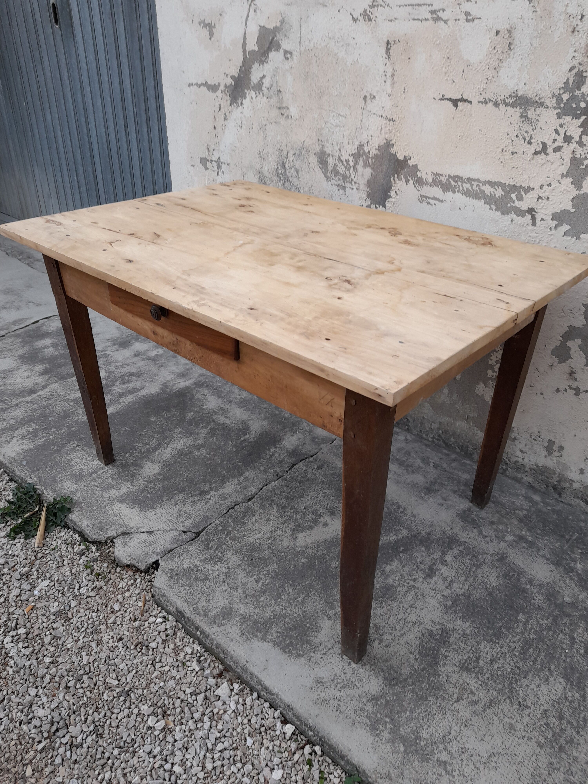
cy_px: 392
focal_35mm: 25
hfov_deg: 54.9
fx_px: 566
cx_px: 294
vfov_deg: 69.4
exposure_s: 1/60
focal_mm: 4.6
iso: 100
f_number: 2
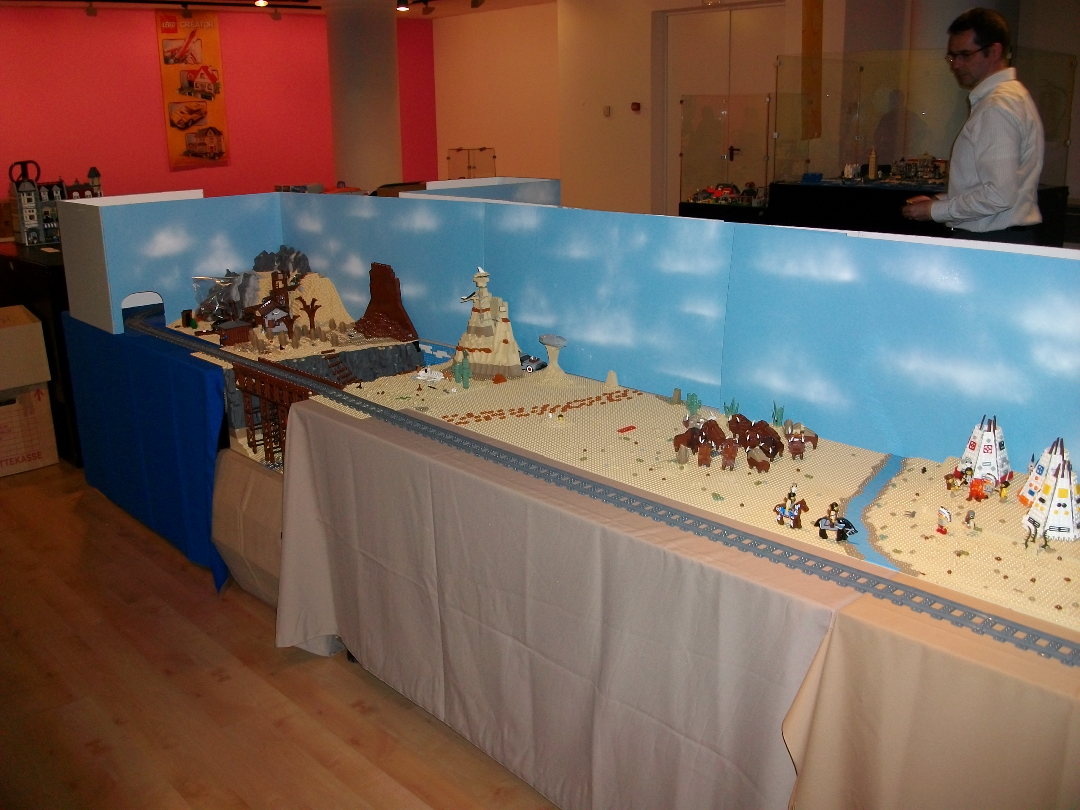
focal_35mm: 32
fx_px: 998
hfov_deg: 56.8
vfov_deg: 44.2
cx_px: 540
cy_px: 405
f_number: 2.9
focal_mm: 5.7
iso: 133
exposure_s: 1/40
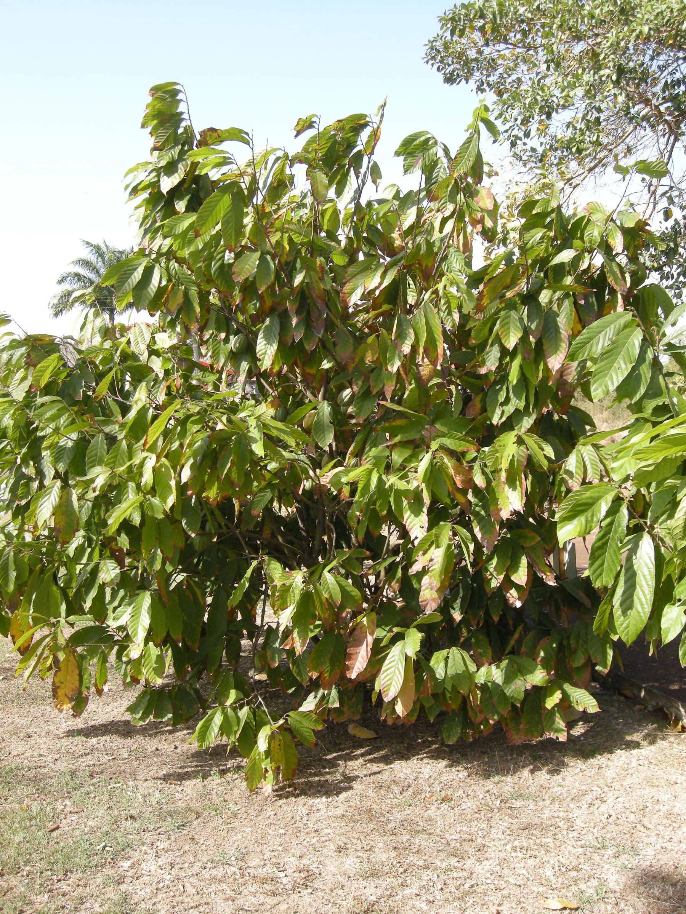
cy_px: 457
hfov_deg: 40.7
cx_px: 343
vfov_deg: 52.6
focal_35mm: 35
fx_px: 925
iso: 64
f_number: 4.3
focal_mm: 7.5
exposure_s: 1/133
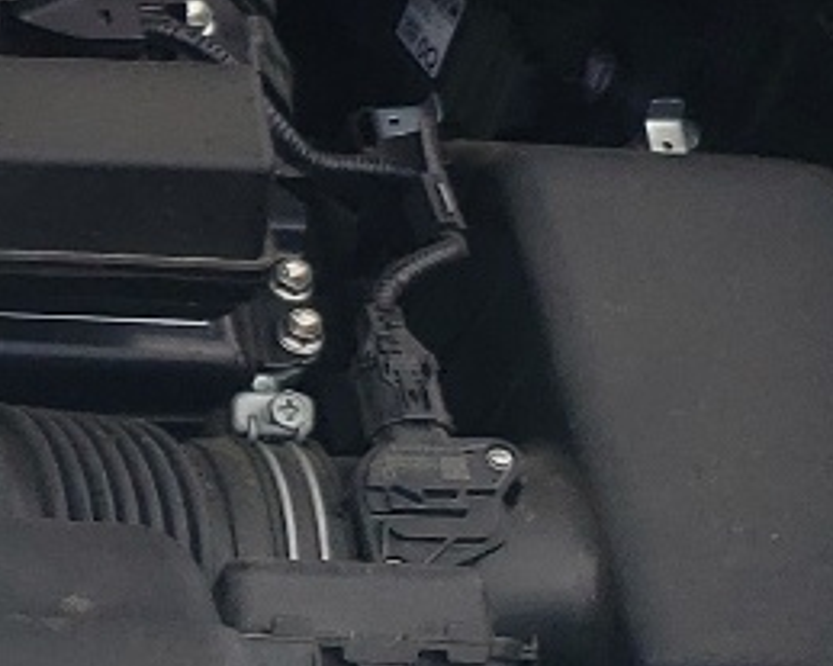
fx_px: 3869
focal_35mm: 157
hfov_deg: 10.9
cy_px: -3
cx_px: -981
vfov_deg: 9.8
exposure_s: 1/1429
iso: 50
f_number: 1.5
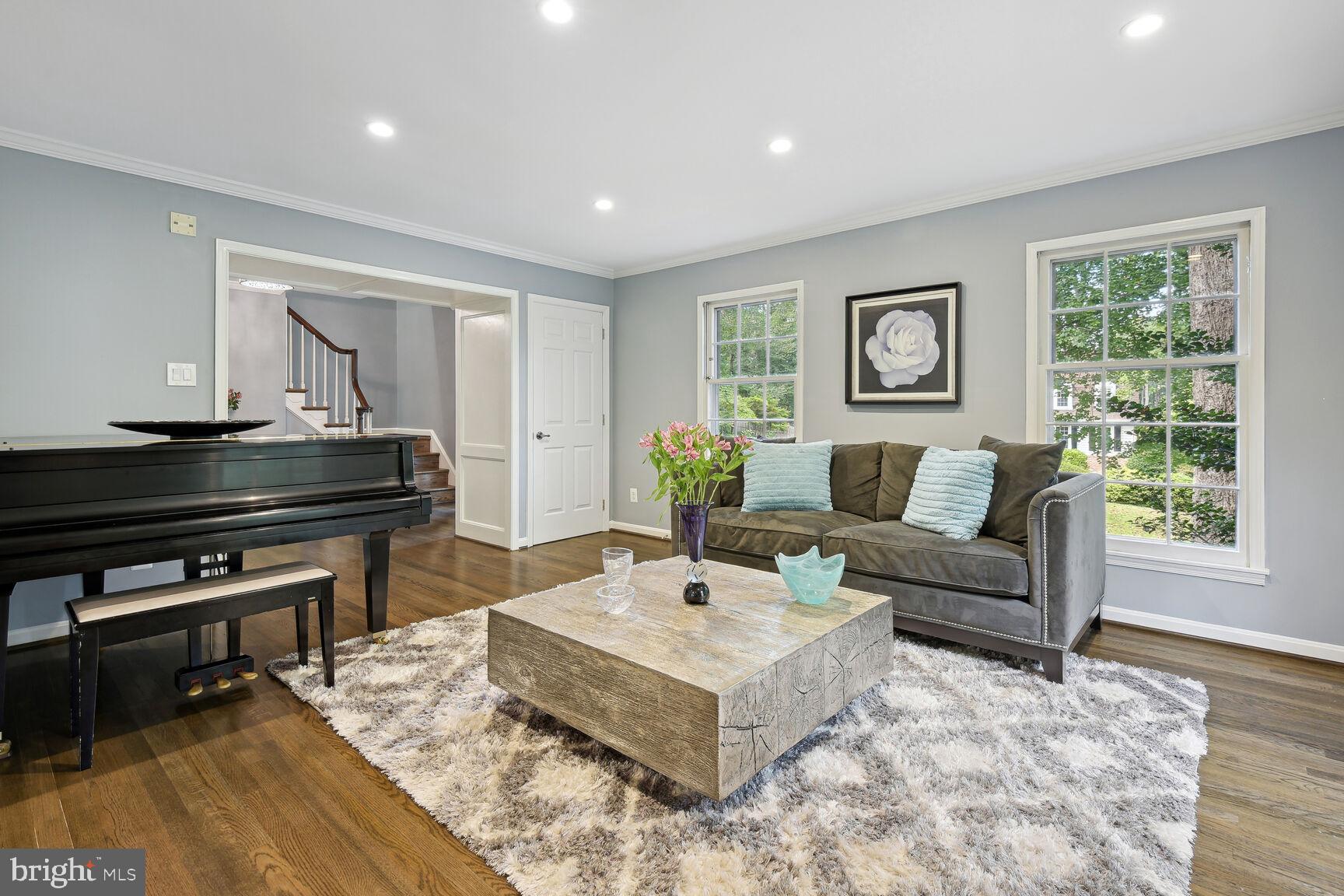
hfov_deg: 96.7
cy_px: 448
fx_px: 597
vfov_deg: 73.7
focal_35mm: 16
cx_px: 672
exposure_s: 1/4
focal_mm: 16
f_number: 8
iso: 400
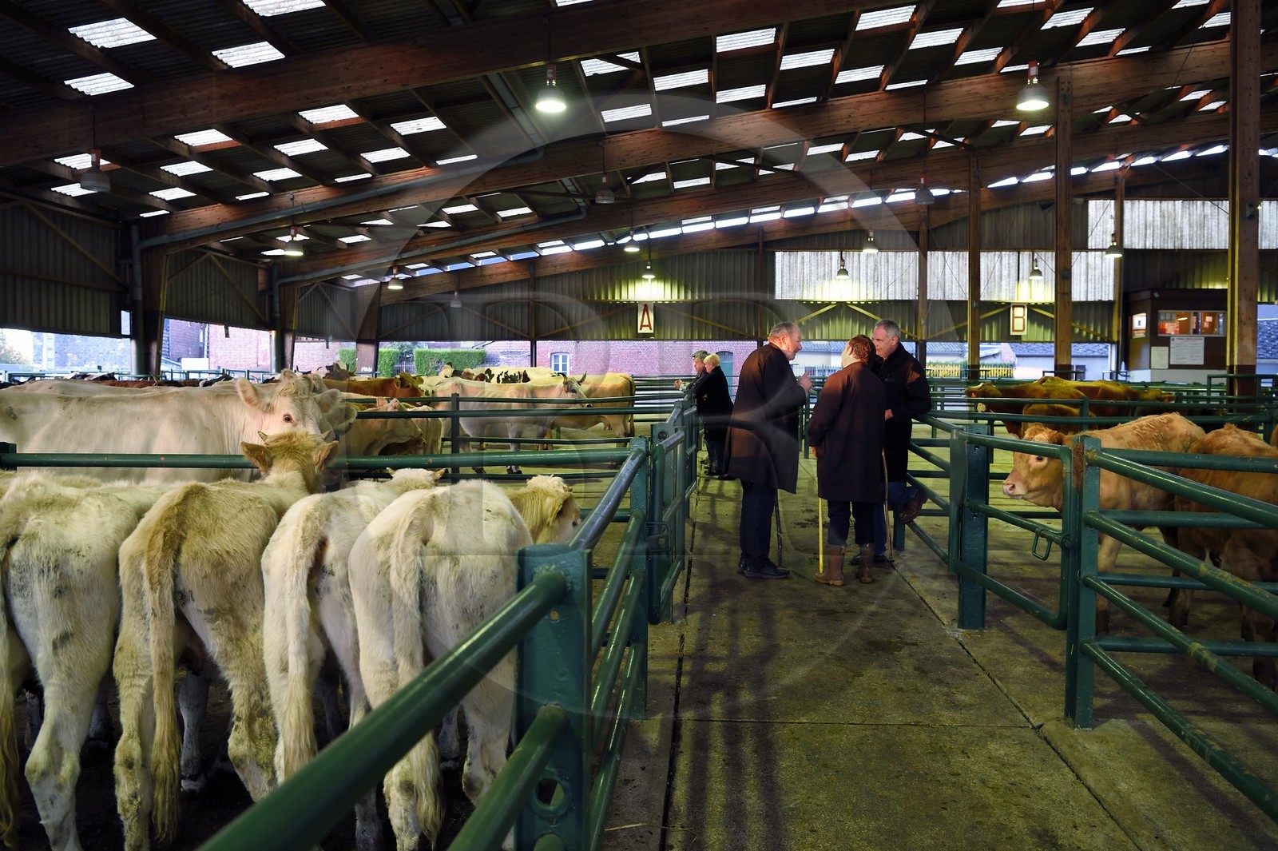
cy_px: 426
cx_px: 639
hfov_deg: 63.7
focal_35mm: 29
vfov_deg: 44.9
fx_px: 1029
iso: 1600
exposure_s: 1/60
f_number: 4.5
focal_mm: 29
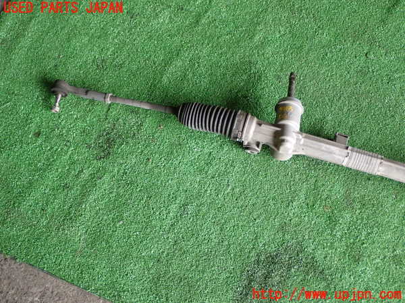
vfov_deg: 30.9
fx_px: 550
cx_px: 202
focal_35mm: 47
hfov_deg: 40.4
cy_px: 152
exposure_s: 1/60
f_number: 3.1
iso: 200
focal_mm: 8.4
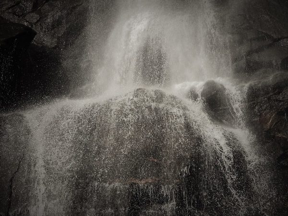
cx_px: 144
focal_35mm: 800
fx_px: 6656
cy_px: 108
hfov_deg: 2.5
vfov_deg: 1.9
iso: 220
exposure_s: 1/1250
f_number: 5.6
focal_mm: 144
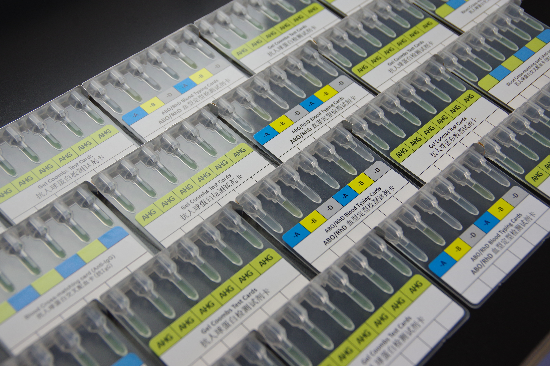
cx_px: 275
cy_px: 183
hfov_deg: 36.9
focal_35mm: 54
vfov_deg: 25.0
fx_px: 824
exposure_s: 1/80
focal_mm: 36
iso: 400
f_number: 6.3
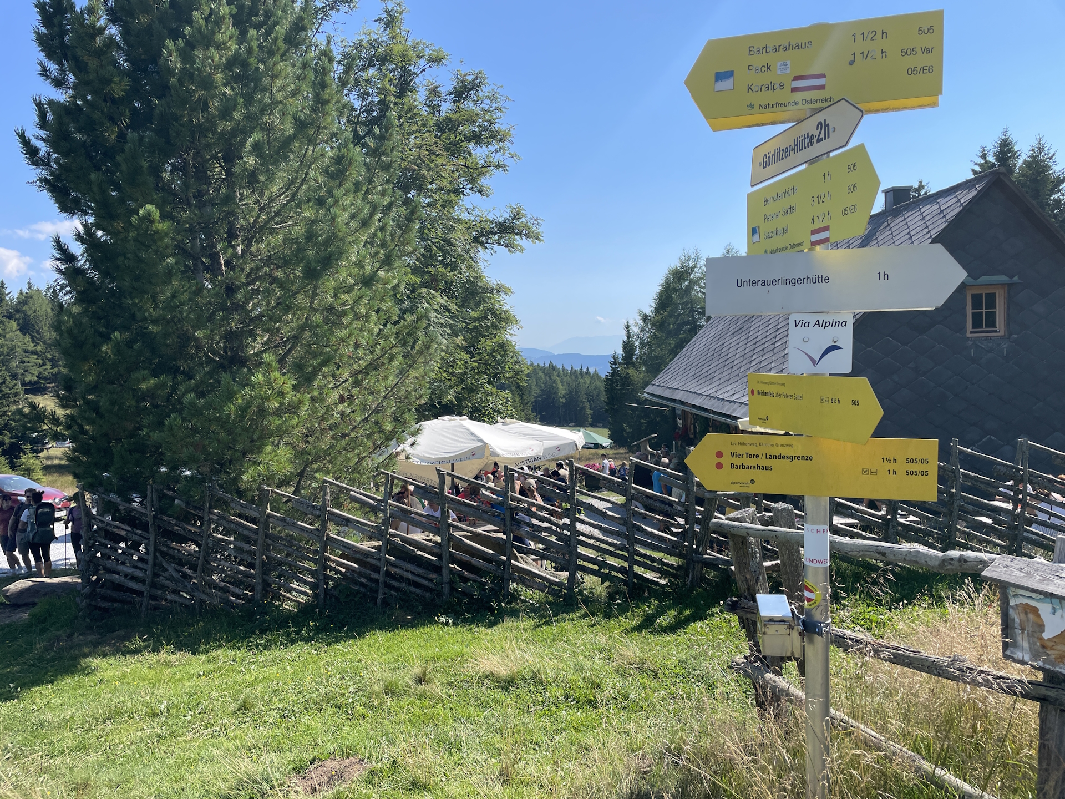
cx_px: 532
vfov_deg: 53.1
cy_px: 400
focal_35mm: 26
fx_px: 800
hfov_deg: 67.3
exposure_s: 1/2882
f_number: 1.6
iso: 32
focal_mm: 4.2
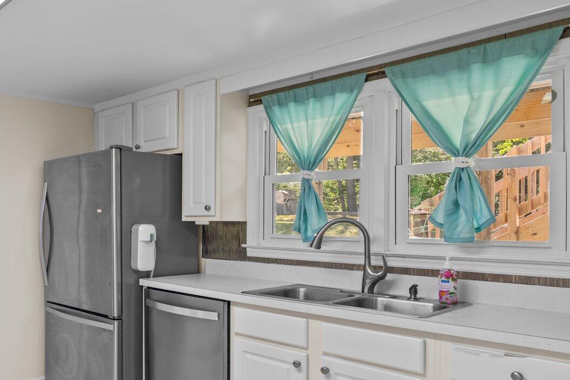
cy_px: 210
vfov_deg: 42.3
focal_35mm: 31
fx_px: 491
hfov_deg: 53.1
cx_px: 61
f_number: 8
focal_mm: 16
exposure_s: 1/4
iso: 400
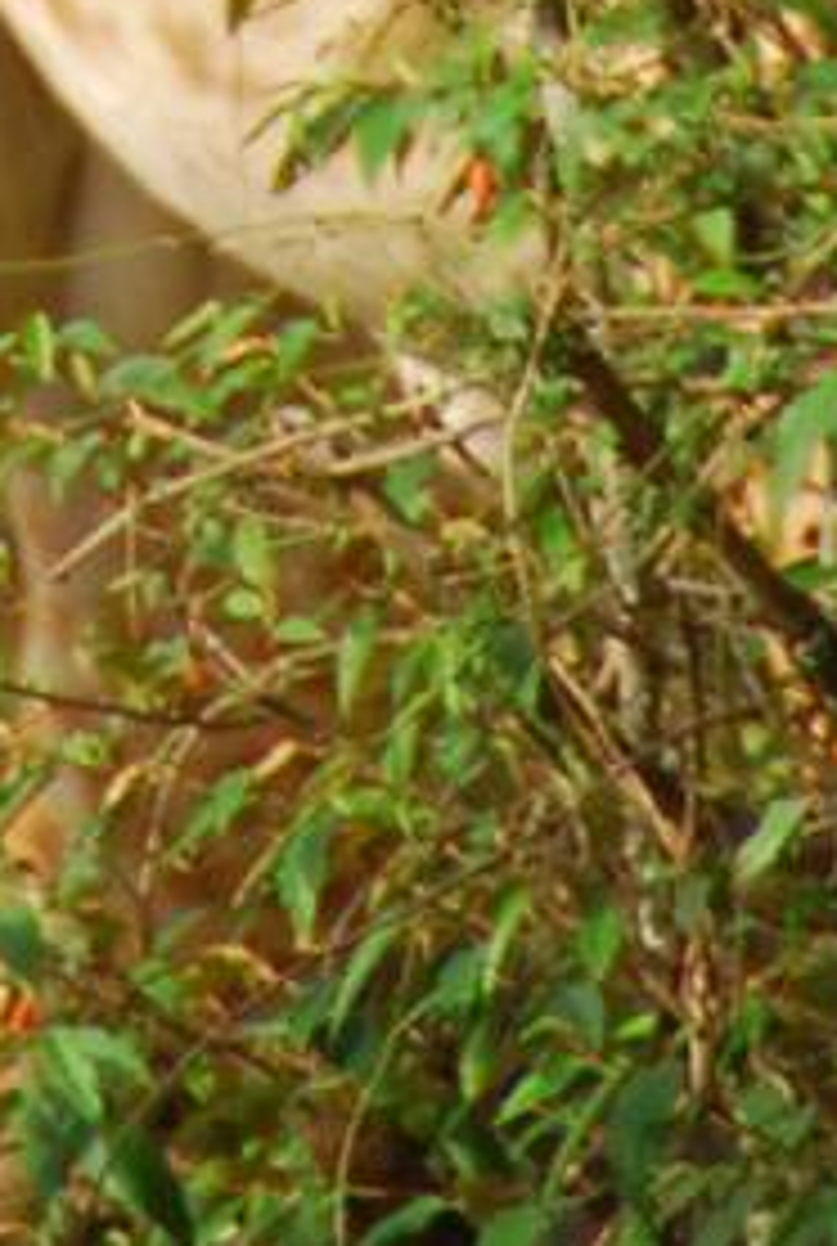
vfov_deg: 1.2
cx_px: -803
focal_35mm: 1731
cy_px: -1970
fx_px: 60065
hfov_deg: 0.8
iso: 250
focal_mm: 200
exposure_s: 1/125
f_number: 5.6
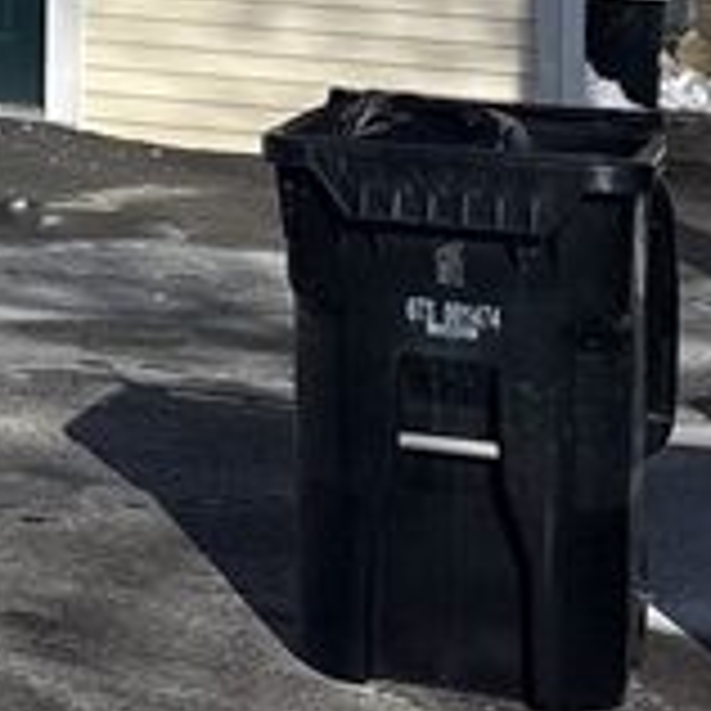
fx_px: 3462
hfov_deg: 10.8
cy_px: -549
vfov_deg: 11.0
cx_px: -684
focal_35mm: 149
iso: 50
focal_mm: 5.96
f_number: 1.6
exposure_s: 1/9091
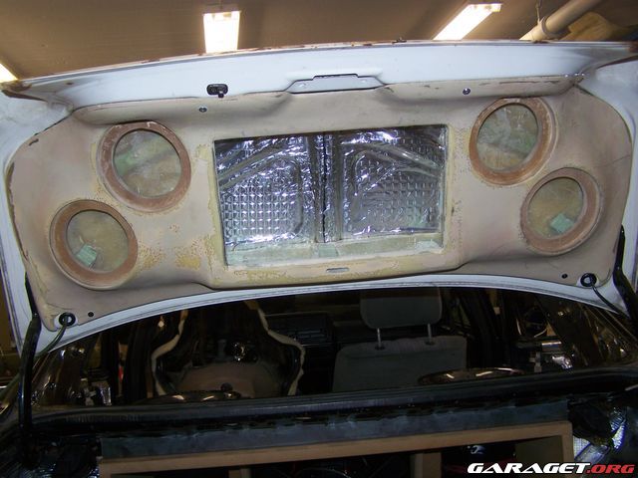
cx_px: 319
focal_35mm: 38
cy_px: 239
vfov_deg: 37.7
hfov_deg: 49.0
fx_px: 700
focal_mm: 6.3
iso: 80
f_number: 2.8
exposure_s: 1/60
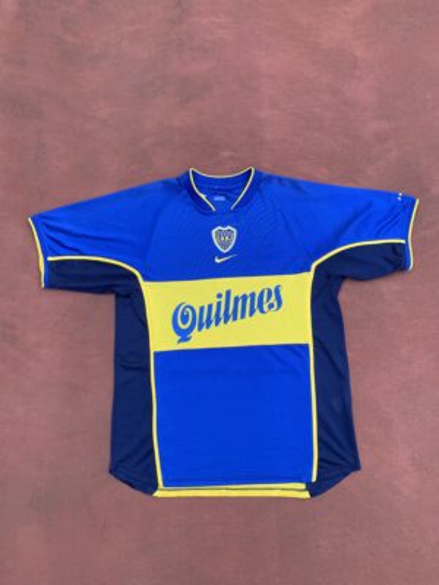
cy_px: 292
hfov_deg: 53.1
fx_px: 440
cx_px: 220
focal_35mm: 26
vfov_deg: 67.3
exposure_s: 1/121
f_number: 1.8
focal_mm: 4.25
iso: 32
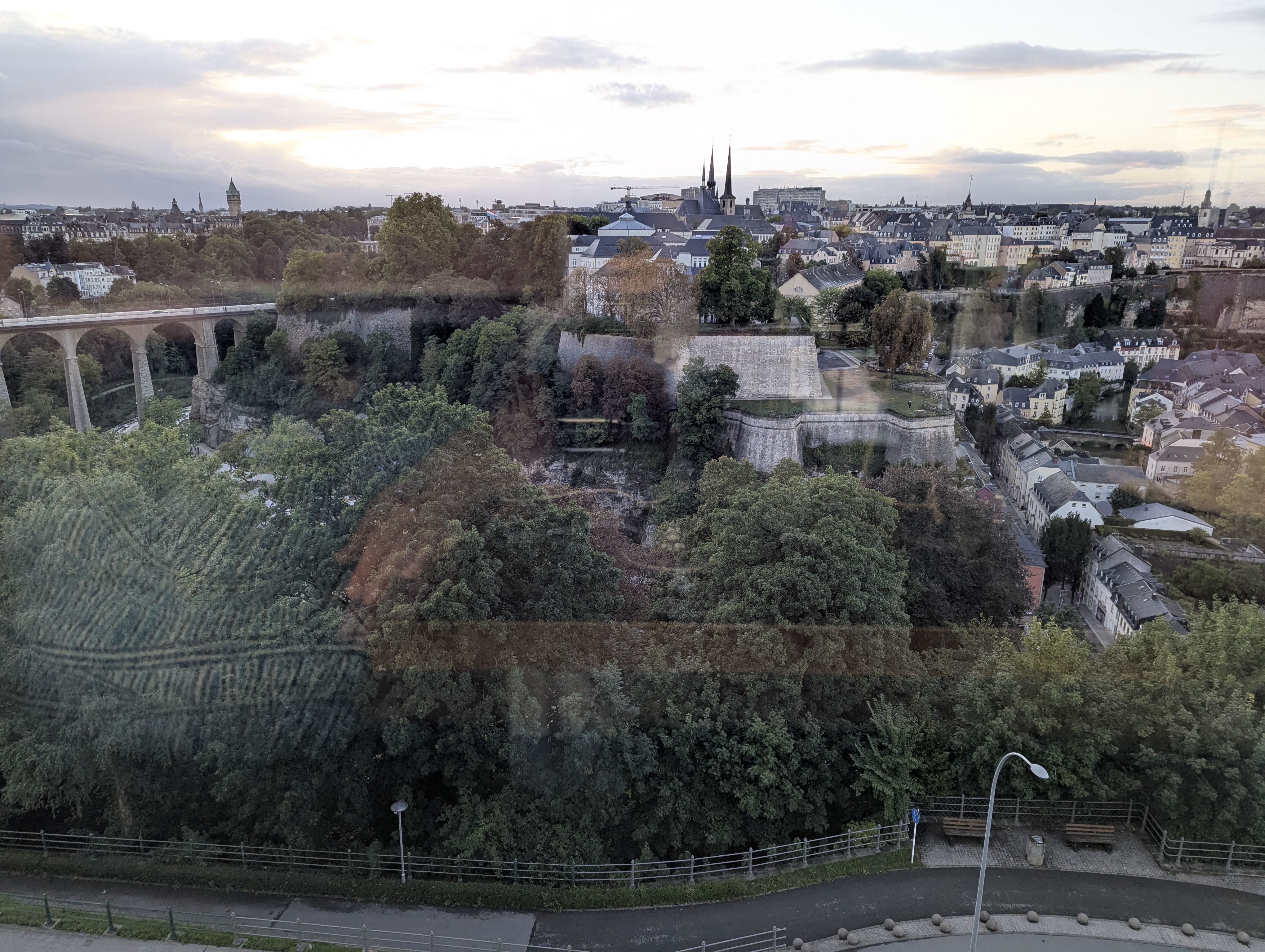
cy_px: 476
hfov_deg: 71.5
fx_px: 878
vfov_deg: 56.9
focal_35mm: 24
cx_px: 632
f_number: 1.85
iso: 98
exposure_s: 1/125
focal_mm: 6.81
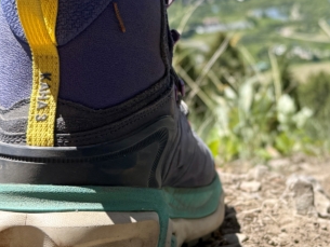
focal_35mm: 55
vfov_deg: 26.6
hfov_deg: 32.4
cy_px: 134
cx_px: 322
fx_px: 525
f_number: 1.78
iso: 80
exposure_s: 1/2703
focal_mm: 6.76
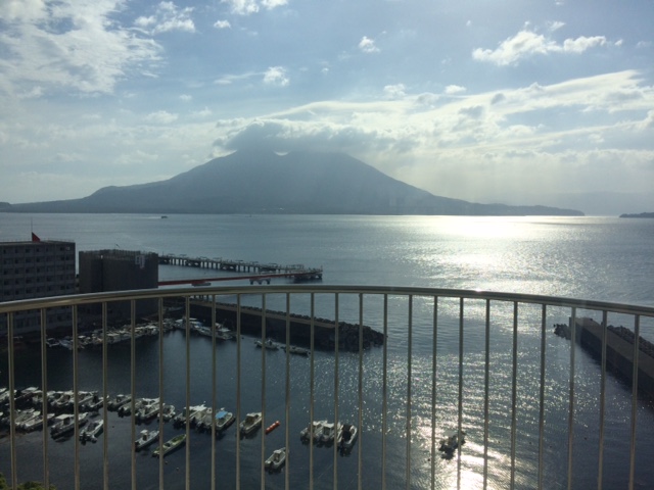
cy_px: 245
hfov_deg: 61.7
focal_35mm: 29
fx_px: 548
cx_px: 327
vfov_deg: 48.2
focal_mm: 4.15
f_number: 2.2
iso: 32
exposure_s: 1/8264
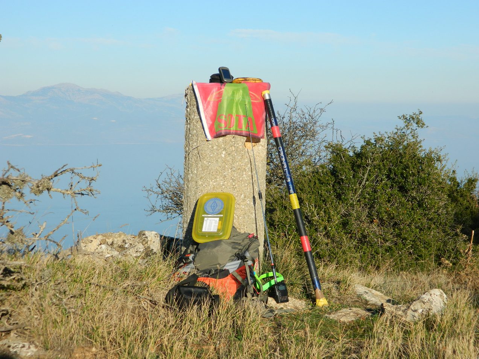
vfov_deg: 17.6
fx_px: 1162
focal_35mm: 84
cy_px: 180
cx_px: 240
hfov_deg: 23.3
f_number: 4.2
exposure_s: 1/640
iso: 80
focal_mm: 15.1
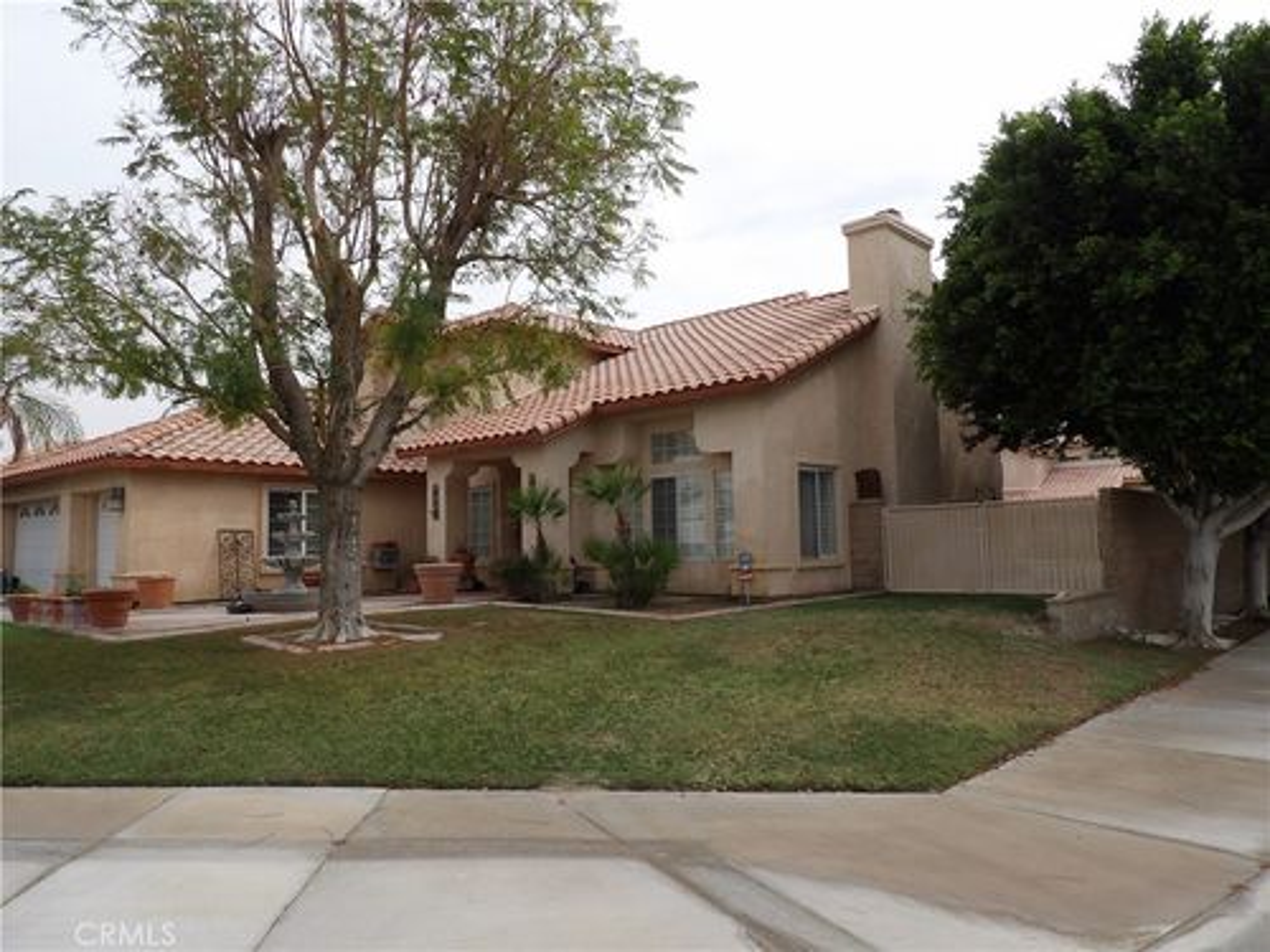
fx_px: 881
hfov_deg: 71.6
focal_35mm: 24
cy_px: 476
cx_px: 635
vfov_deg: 56.8
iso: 100
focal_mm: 4.3
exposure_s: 1/561
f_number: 4.6
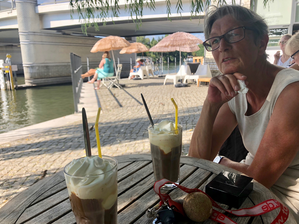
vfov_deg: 49.7
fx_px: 242
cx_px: 150
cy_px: 112
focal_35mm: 28
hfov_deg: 63.4
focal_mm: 4
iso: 20
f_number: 1.8
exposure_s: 1/762
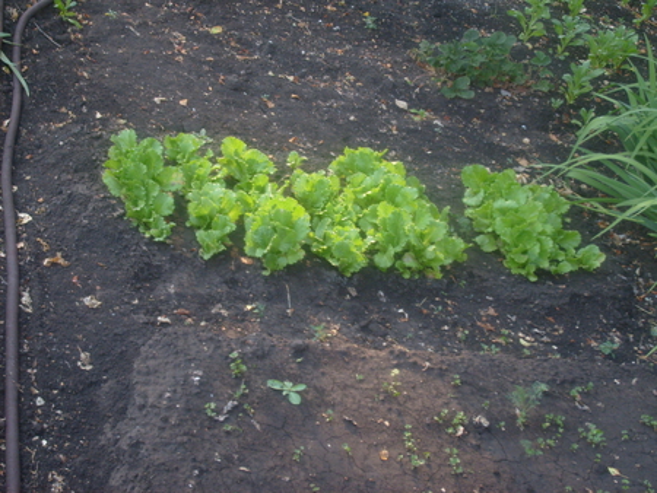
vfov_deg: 24.0
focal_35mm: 61
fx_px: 1158
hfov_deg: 31.7
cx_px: 328
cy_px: 246
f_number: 3.6
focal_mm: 10.3
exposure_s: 1/60
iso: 80
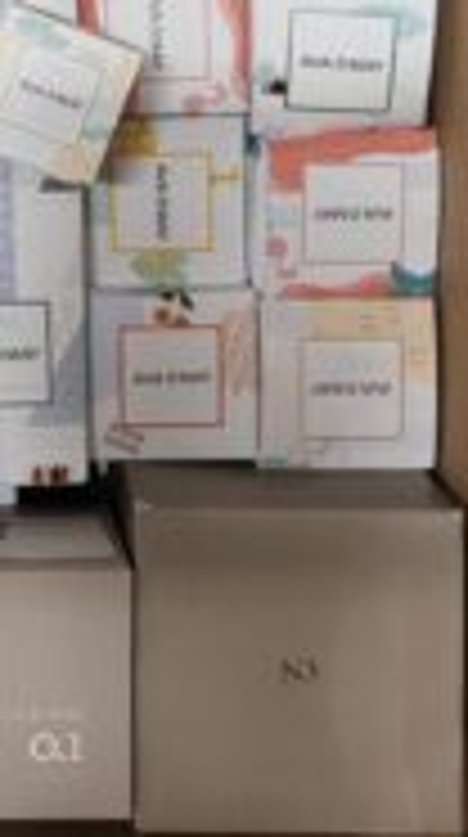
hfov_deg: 18.9
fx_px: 1352
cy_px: 0
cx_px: -45
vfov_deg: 31.8
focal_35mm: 61
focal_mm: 5.4
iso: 200
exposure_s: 1/100
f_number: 1.8
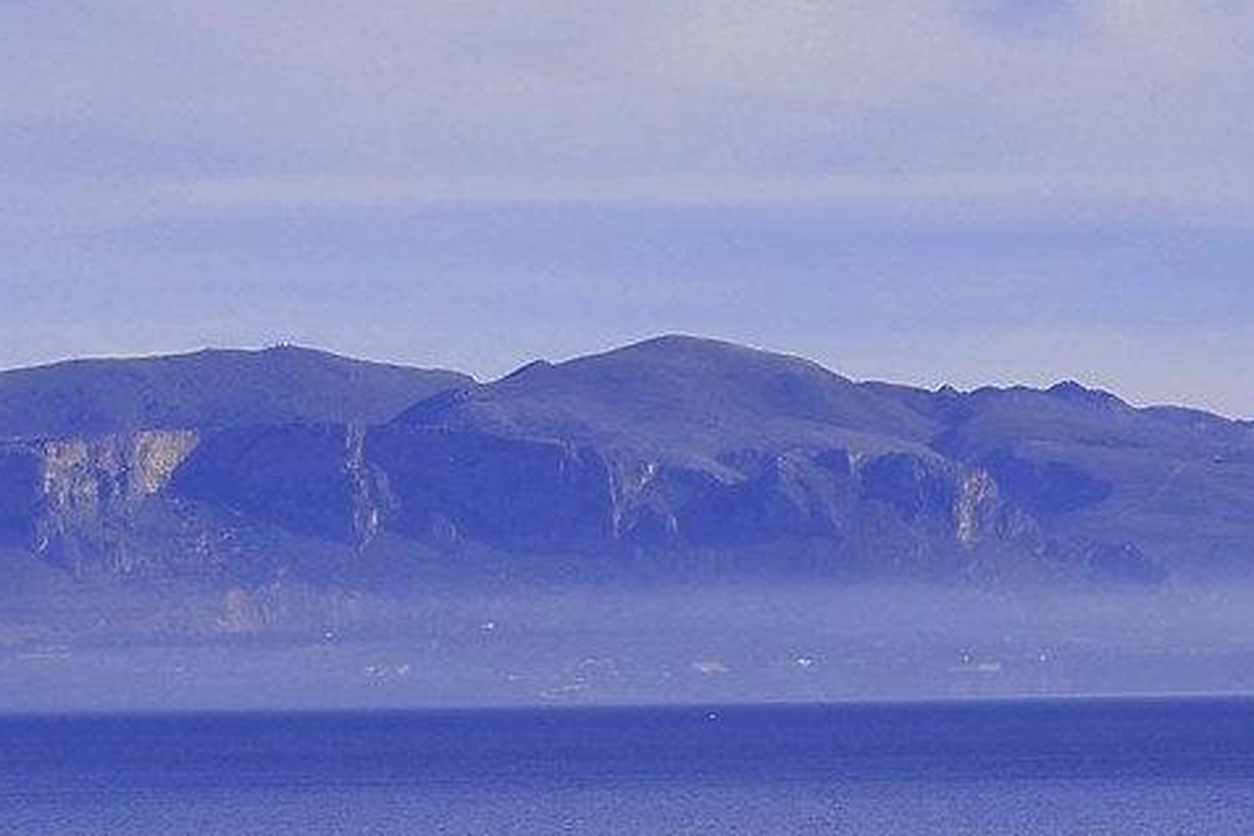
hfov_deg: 6.6
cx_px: -97
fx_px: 10867
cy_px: 1278
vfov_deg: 4.4
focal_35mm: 312
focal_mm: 62
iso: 200
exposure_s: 1/400
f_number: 10
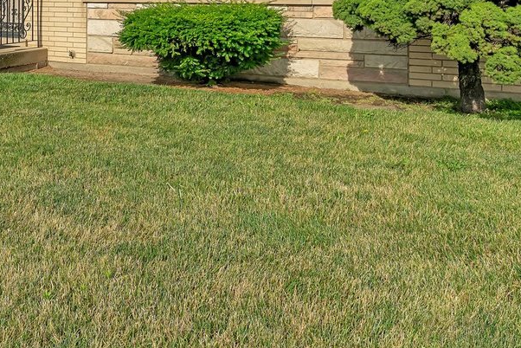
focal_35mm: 43
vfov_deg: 29.2
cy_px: 2
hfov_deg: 43.6
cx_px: 116
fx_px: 623
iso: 320
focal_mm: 16
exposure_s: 1/500
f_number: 9
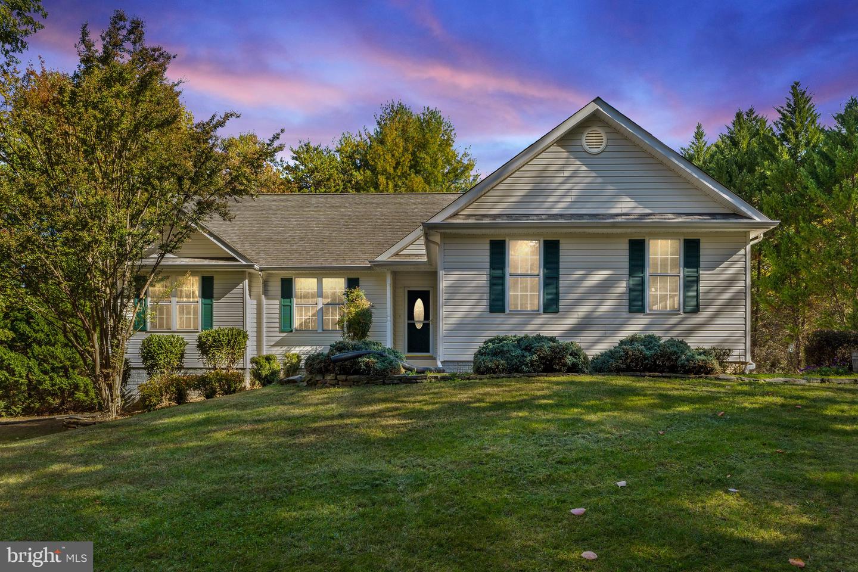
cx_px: 429
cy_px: 286
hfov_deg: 73.7
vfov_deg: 53.1
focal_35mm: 24
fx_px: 572
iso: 250
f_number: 13
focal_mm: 24
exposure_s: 1/100
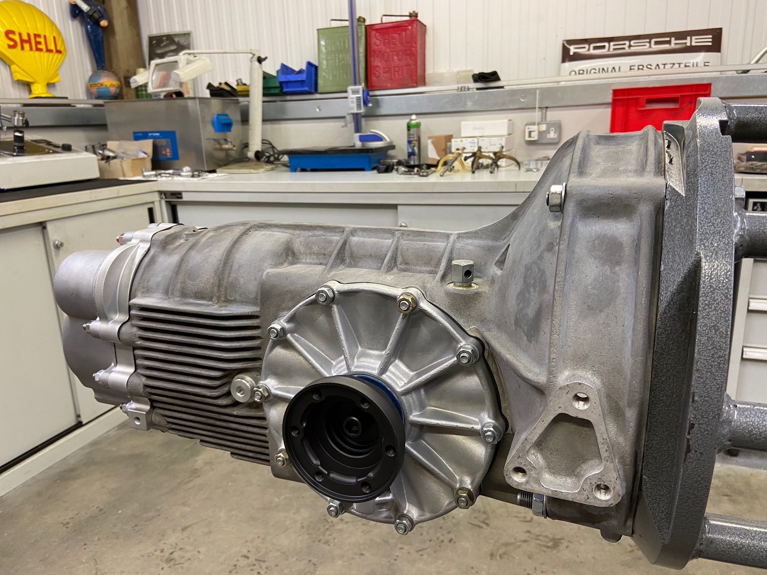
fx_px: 576
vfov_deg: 53.1
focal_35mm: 26
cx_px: 384
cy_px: 288
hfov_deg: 67.3
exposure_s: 1/50
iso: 64
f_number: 1.8
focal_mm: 4.25
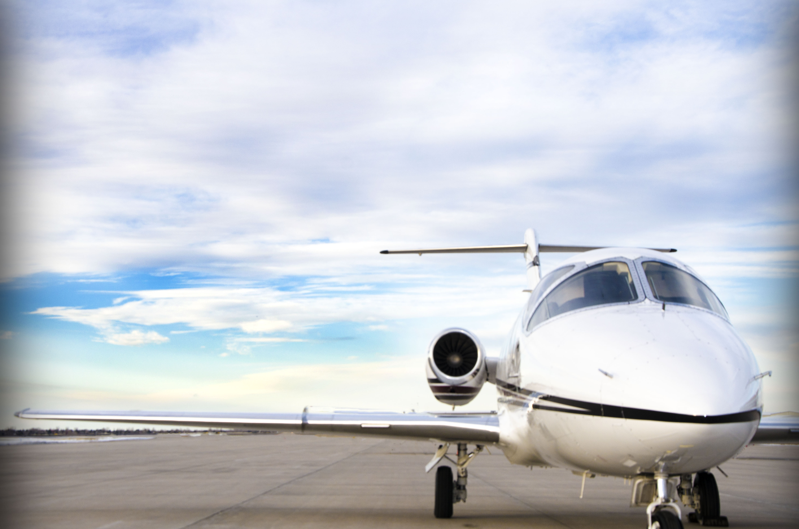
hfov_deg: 33.5
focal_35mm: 60
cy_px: 264
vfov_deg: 22.5
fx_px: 1329
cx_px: 400
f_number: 8
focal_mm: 40
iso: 100
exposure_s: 1/250
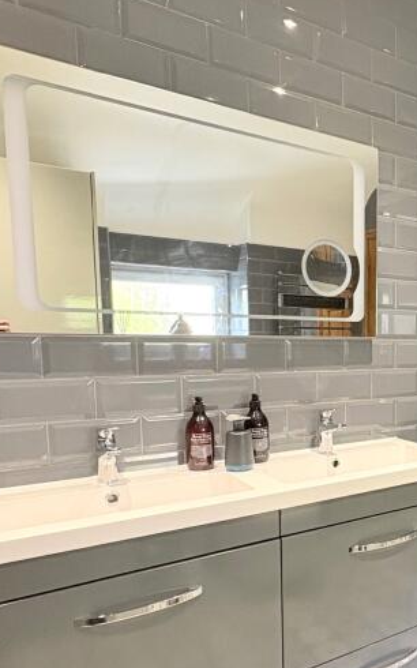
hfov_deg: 35.8
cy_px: 398
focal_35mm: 31
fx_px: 564
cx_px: 436
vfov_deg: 60.8
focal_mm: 2.22
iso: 320
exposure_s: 1/50
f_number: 2.2
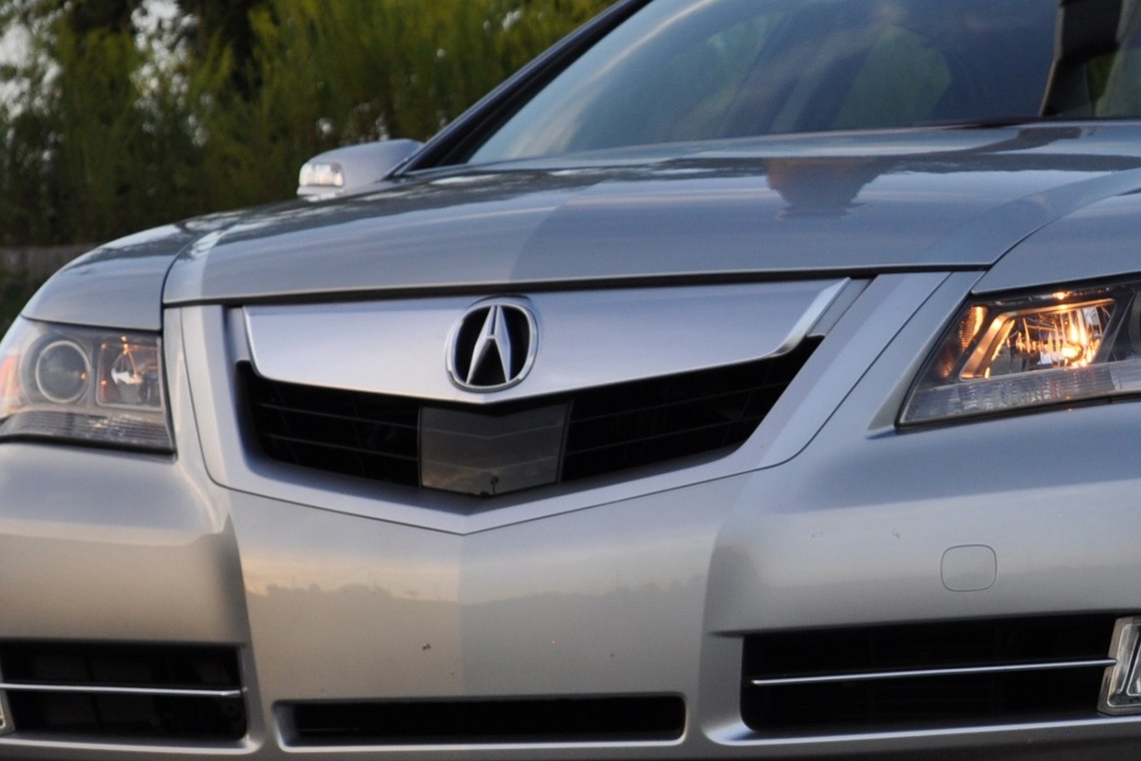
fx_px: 5708
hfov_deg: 11.3
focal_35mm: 180
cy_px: 406
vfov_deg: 7.6
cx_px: 1033
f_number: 5.6
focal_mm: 55
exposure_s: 1/100
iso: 400
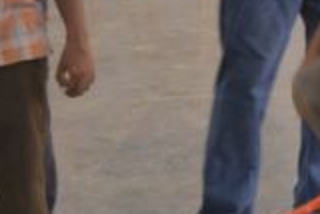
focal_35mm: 202
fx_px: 1797
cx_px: 420
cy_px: 98
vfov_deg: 6.8
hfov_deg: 10.0
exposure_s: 1/30
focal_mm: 30
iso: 400
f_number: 4.2
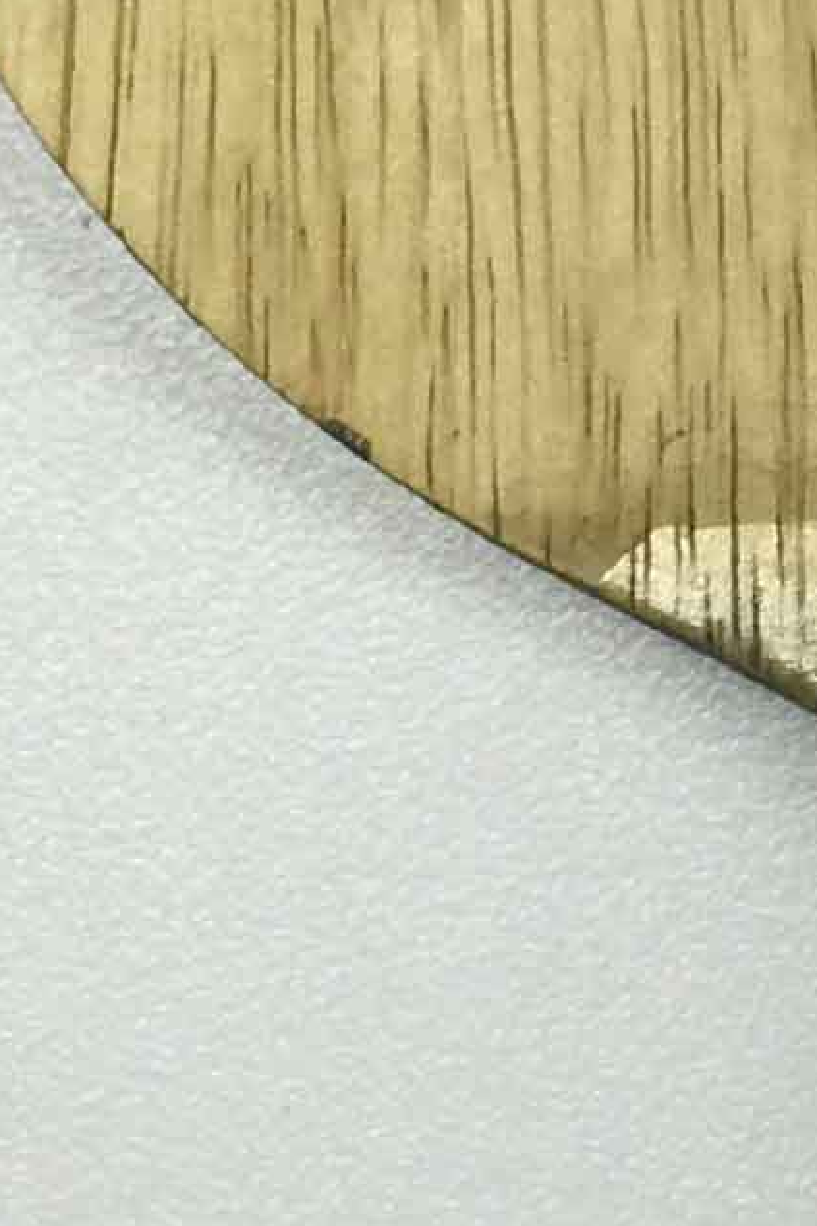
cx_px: 1541
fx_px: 5279
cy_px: 41
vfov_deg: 13.1
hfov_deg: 8.5
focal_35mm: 155
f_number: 2.2
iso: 32
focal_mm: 4.15
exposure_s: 1/33
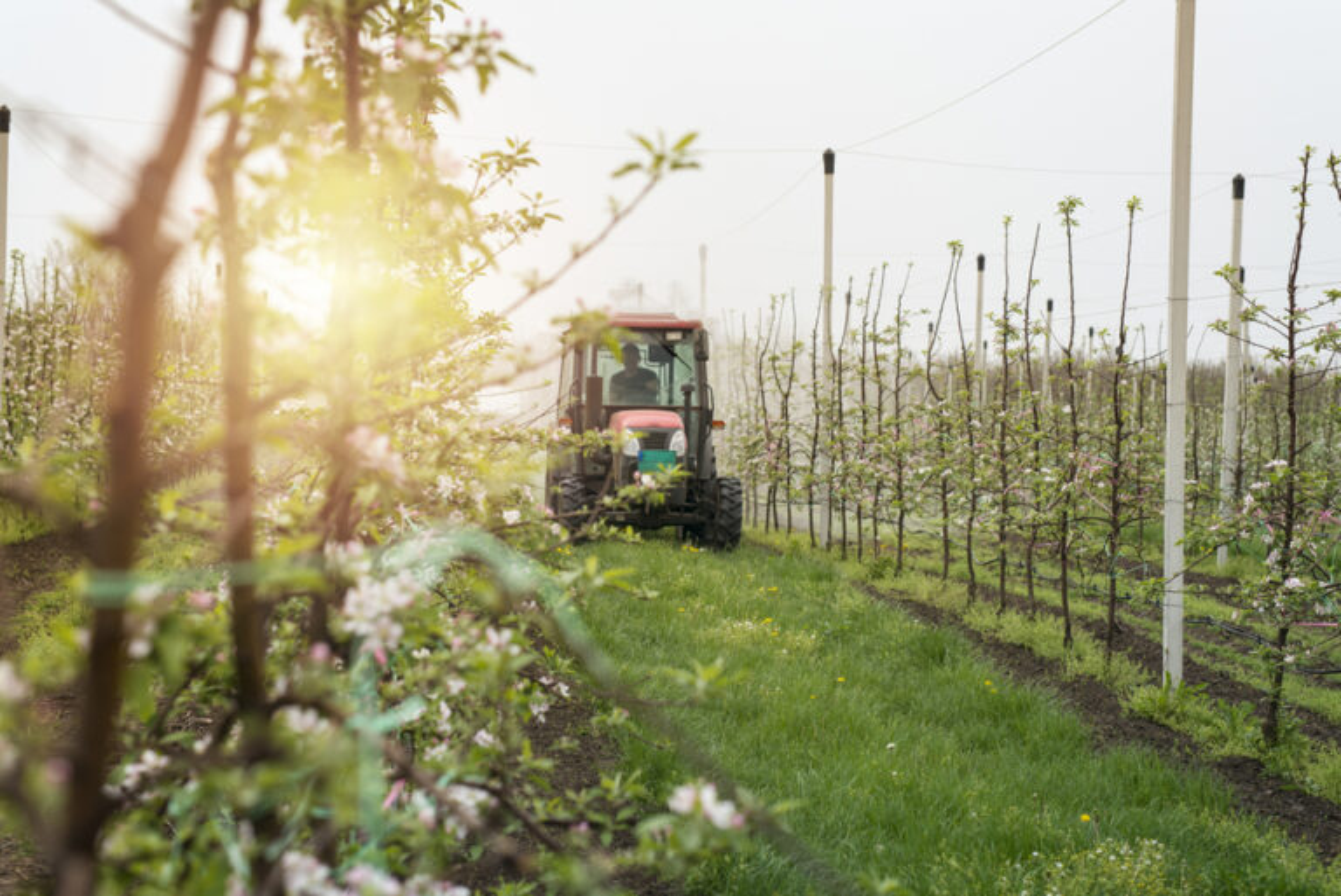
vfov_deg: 27.0
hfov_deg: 39.6
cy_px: 448
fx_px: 1863
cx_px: 670
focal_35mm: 50
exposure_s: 1/3200
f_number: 4
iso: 400
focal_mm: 50
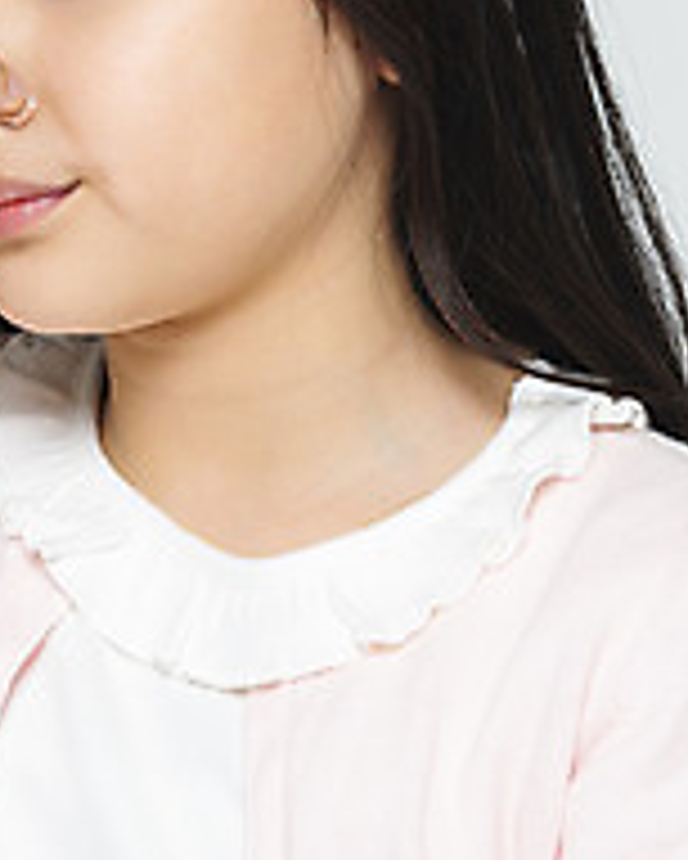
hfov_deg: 3.3
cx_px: 348
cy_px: 234
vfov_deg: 4.1
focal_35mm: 471
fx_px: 11979
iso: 100
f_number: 14
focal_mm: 160
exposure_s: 1/125
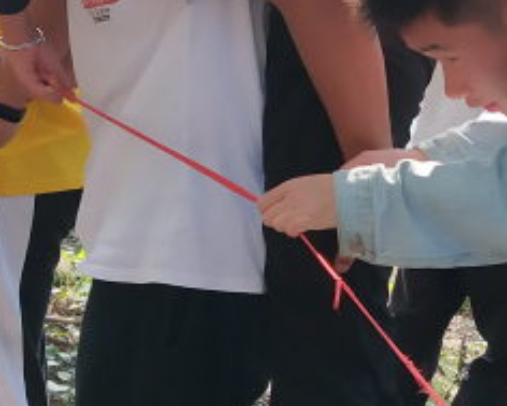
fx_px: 1861
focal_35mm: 124
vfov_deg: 12.4
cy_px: 172
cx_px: 365
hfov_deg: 15.5
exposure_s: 1/492
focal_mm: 3.95
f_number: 1.8
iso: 132
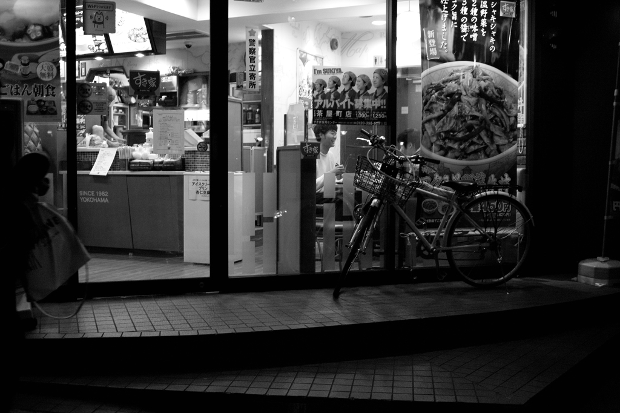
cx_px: 310
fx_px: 706
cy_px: 206
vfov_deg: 32.6
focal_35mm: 41
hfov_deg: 47.4
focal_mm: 24.2
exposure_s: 1/100
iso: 800
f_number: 2.8
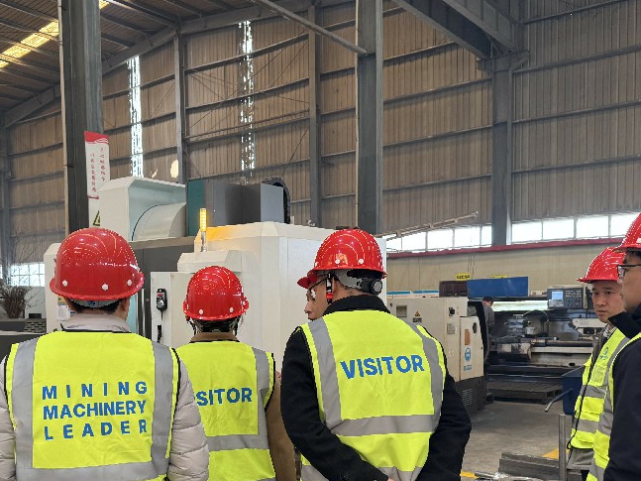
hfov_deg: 48.9
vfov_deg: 37.0
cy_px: 348
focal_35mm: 38
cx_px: 280
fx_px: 704
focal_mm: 6.76
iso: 200
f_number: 1.78
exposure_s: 1/100
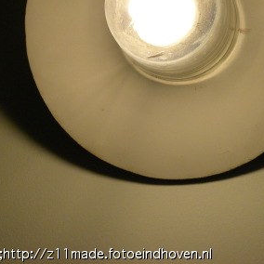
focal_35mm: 323
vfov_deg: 5.4
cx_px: 206
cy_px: 43
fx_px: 2787
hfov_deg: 5.4
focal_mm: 28.8
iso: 182
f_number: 4.5
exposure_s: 1/66.7
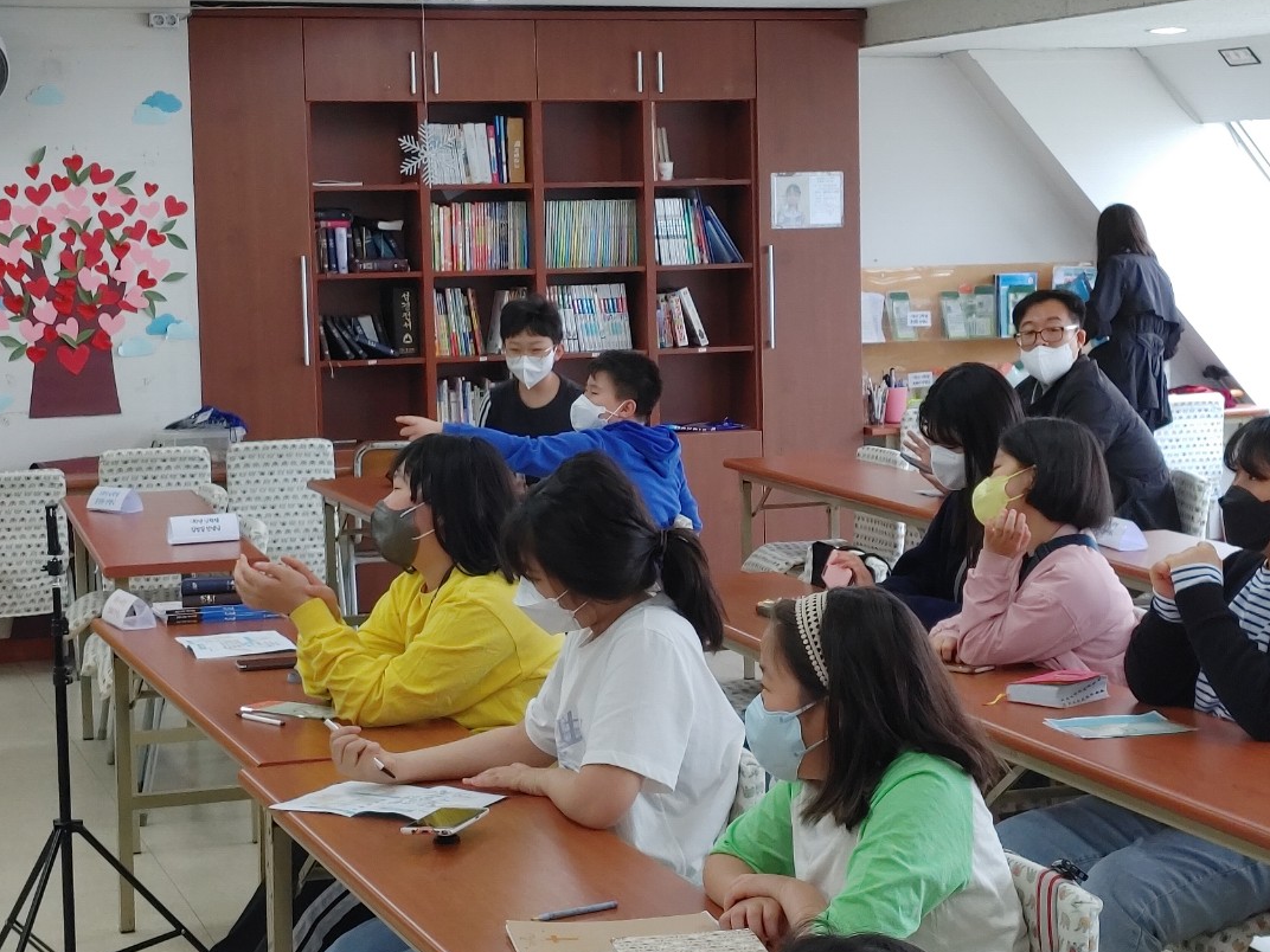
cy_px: 495
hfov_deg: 26.3
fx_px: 2715
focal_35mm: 74
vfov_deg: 19.9
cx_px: 701
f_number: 1.8
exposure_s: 1/60.2
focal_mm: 4.81
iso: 100
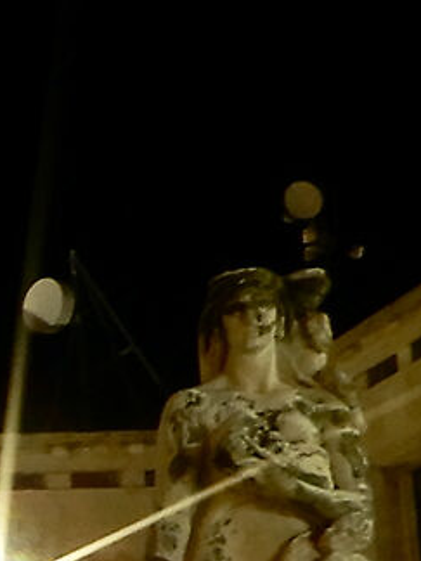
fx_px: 2886
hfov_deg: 6.8
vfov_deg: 10.5
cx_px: -1171
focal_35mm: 178
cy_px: 1001
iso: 100
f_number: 5
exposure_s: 5
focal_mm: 4.3
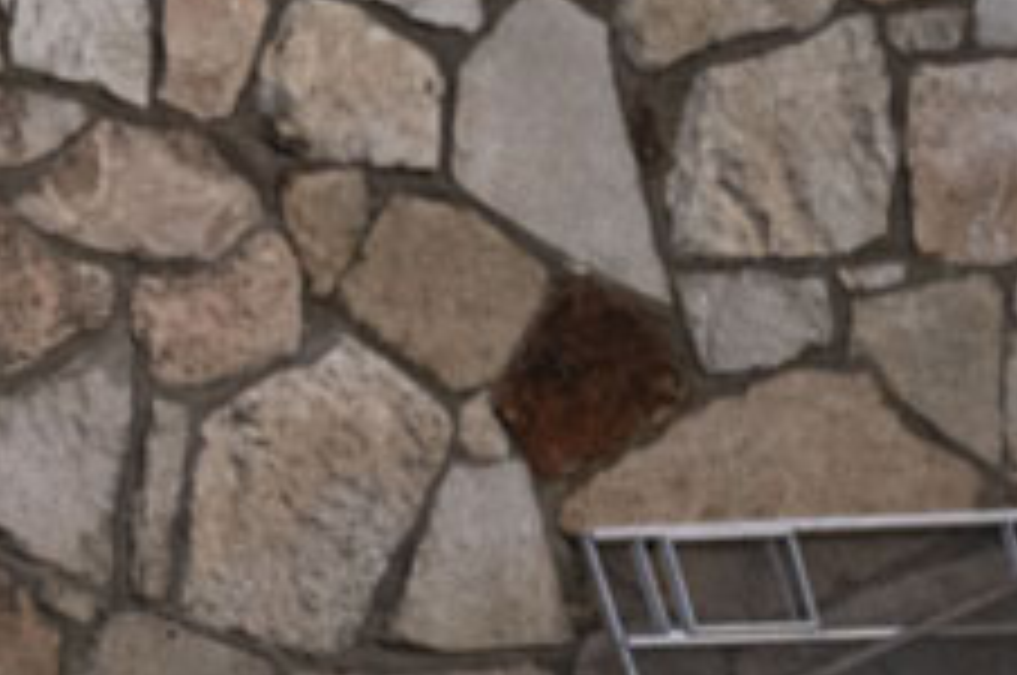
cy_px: 508
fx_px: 84064
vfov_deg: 0.5
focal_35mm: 2980
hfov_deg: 0.7
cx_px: -734
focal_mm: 560
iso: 2000
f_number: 4
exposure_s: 1/250
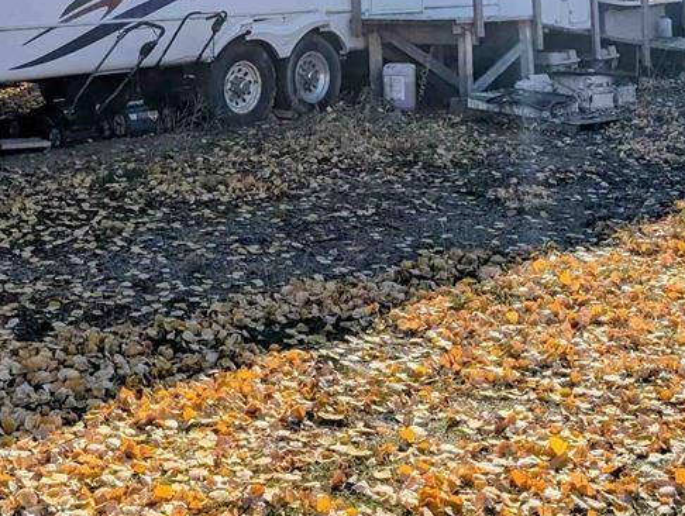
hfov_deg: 30.5
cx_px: 245
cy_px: -87
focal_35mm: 63
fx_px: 1249
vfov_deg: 21.8
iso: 19
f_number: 1.68
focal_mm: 6.9
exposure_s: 1/2994
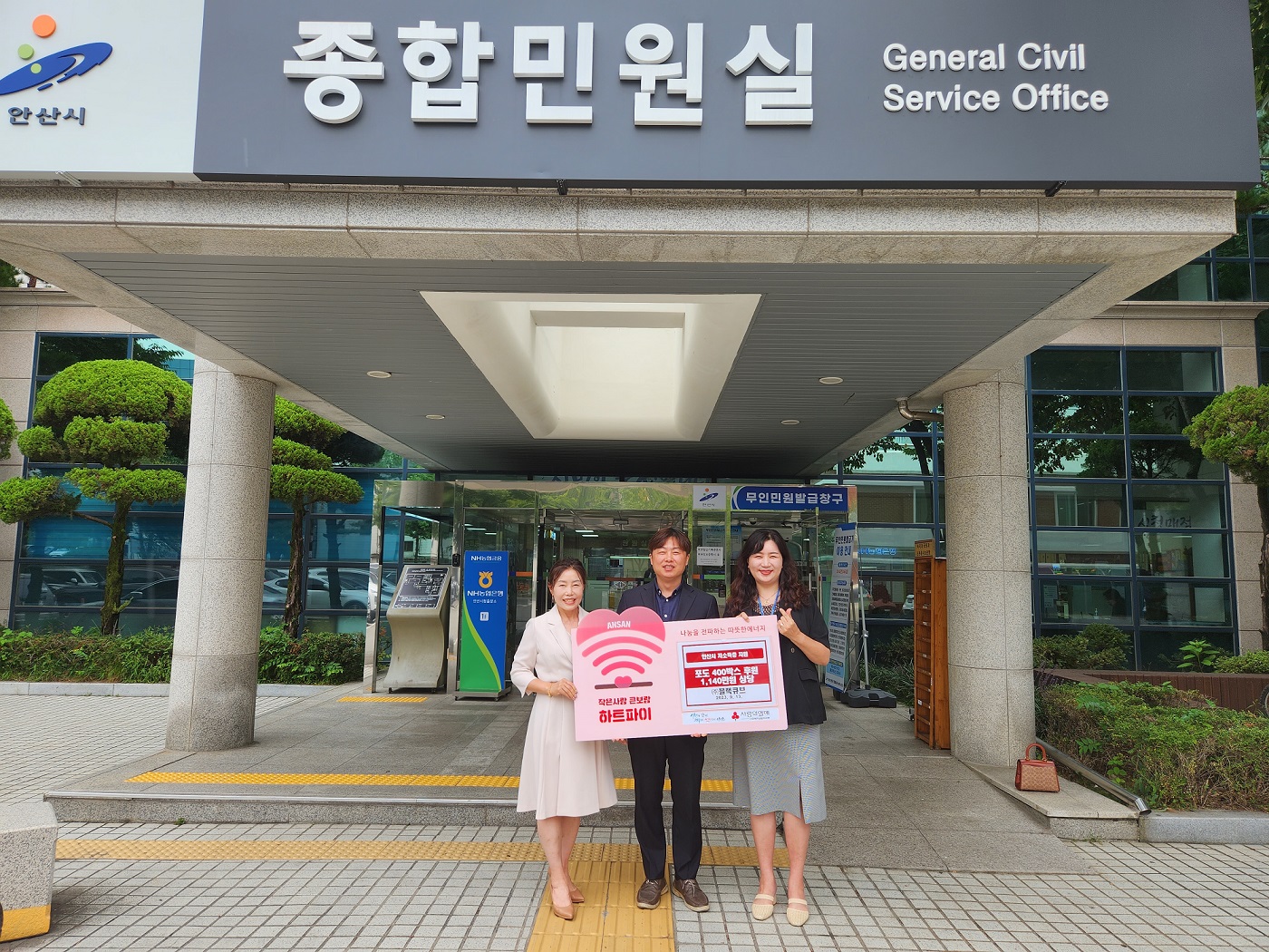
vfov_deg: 58.9
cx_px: 634
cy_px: 476
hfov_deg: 73.9
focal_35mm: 23
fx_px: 843
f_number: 1.8
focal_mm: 5.4
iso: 20
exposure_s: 1/268
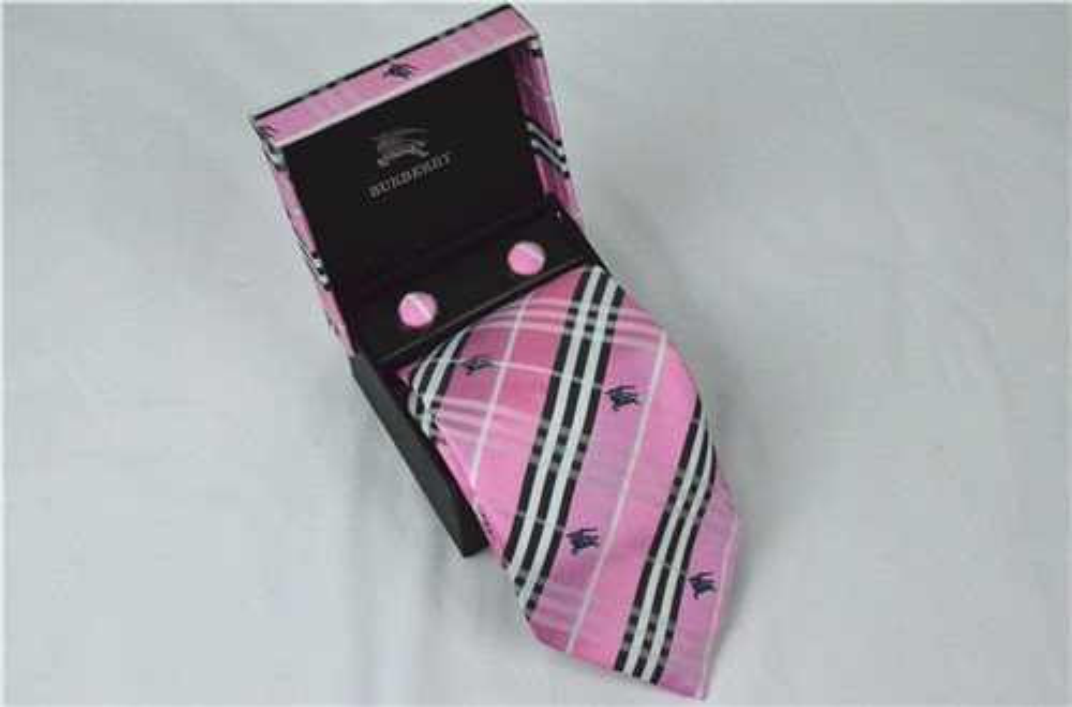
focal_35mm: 60
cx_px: 536
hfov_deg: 33.5
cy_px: 354
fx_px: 1781
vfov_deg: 22.5
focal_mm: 40
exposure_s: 1/800
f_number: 14
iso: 6400
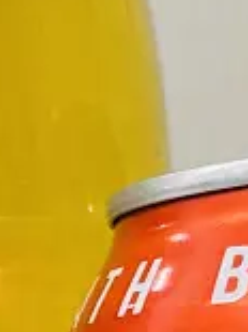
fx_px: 3281
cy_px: 640
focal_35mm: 343
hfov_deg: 4.3
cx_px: 11
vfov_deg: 5.7
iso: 200
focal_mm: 5.96
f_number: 1.6
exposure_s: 1/40
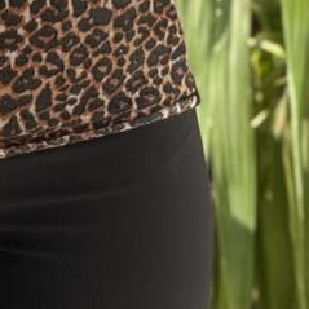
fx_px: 2394
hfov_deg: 7.3
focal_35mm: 237
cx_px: -19
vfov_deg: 7.1
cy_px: -306
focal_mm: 6.76
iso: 100
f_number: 1.78
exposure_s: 1/987
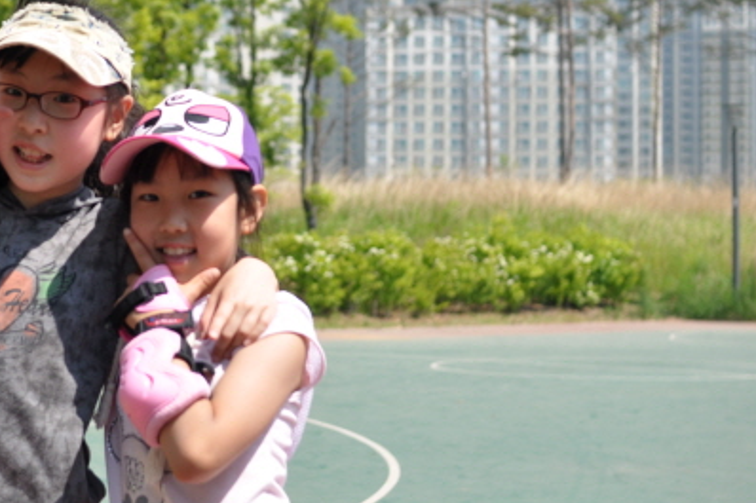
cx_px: 165
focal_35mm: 79
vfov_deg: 17.2
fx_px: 1658
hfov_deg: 25.3
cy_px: 209
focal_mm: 30
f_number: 3.2
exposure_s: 1/3200
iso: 250
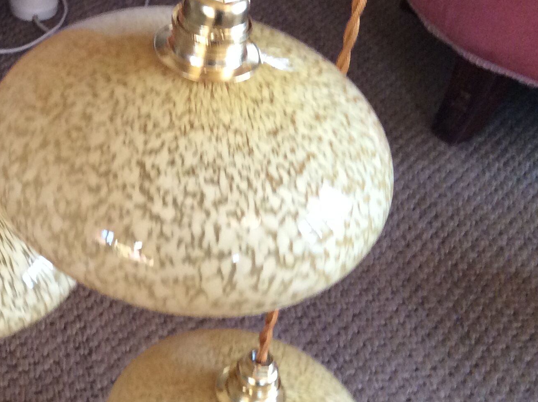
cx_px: 82
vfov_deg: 22.8
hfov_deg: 29.4
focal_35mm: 64
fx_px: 993
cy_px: 248
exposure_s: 1/24
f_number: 2.4
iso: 100
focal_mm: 3.3
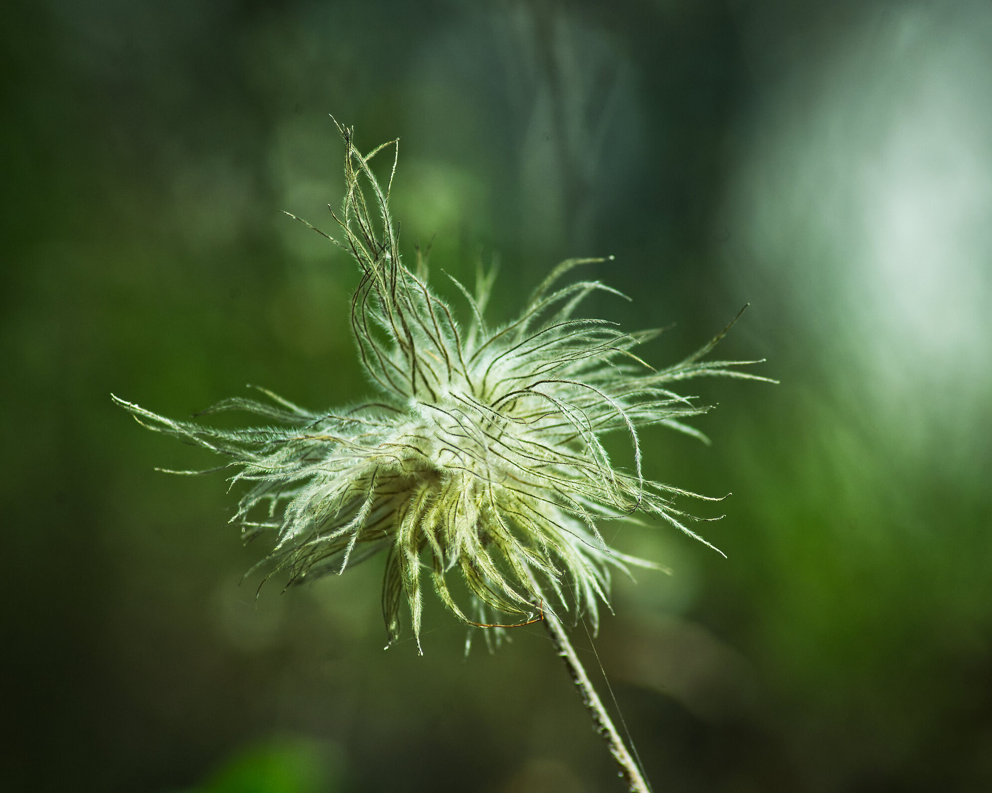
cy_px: 398
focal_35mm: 249
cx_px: 467
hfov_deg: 7.8
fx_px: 7310
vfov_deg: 6.2
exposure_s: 1/800
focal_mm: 220
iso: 640
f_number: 8
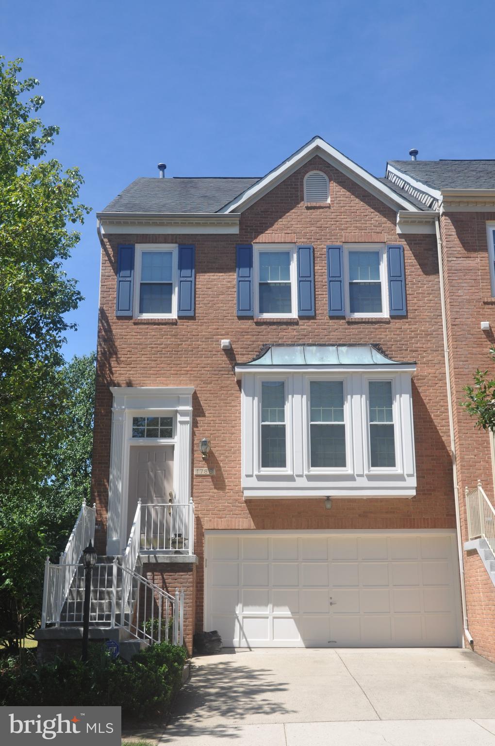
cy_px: 373
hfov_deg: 34.1
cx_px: 248
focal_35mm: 39
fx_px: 806
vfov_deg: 49.6
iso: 200
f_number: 9
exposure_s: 1/320
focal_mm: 26
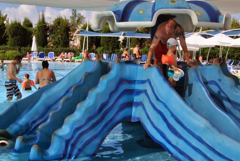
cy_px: 103
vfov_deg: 24.2
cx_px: 158
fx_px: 373
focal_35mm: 56
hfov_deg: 35.3
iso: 100
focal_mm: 21
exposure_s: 1/320
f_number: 9
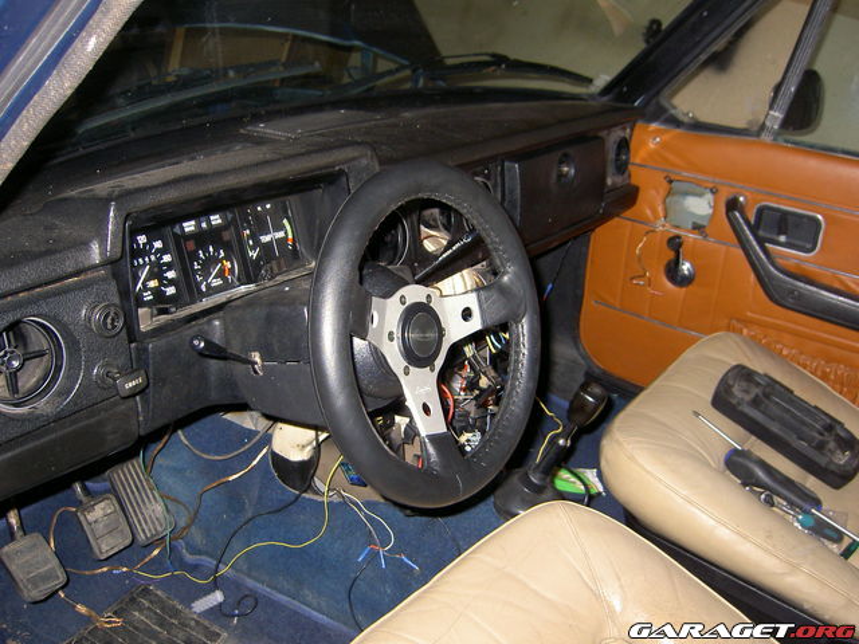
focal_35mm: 34
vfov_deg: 41.8
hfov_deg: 54.0
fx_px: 844
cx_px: 430
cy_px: 322
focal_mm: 5.6
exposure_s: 1/60
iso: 100
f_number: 2.8
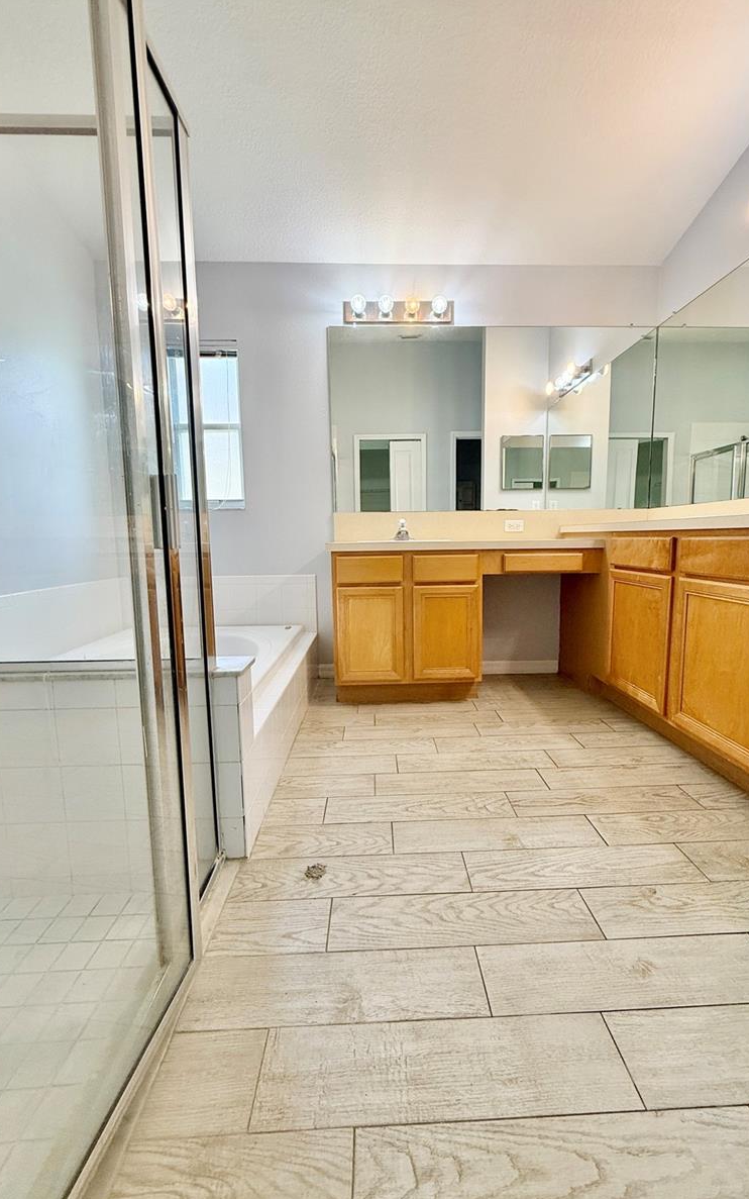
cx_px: 392
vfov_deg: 101.5
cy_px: 597
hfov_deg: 74.8
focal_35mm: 15
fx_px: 490
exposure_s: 1/120
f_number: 2.2
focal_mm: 2.22
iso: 125
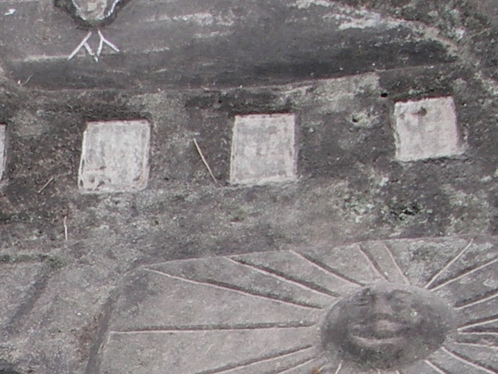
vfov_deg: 9.6
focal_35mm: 149
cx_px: -146
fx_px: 2144
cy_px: 622
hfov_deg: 12.8
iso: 80
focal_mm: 6.3
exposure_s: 1/160
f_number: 3.3
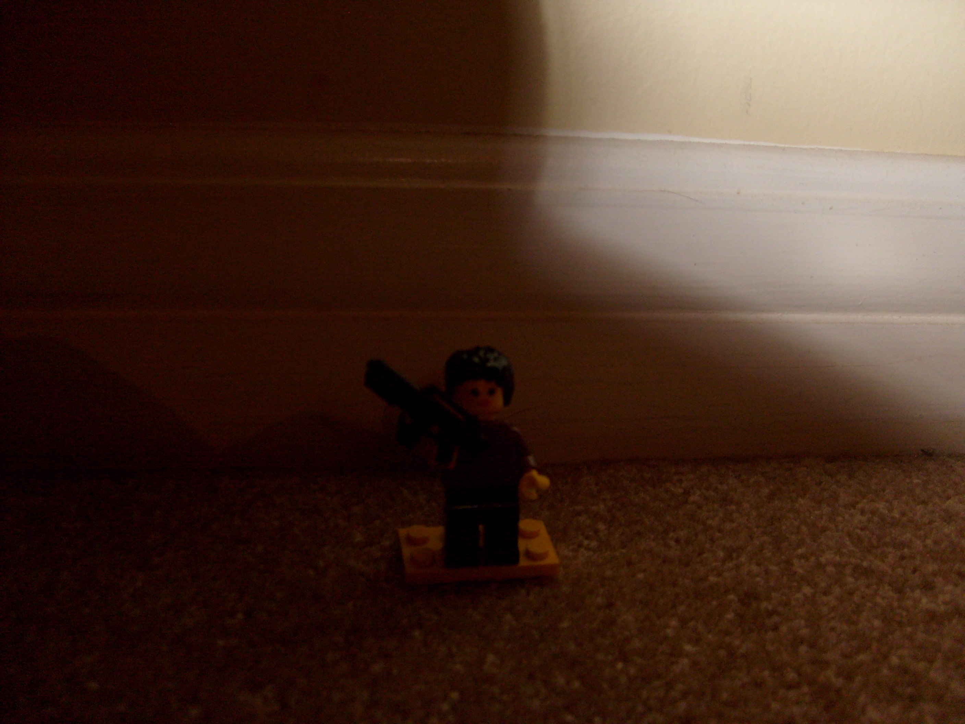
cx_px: 482
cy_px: 362
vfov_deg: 40.7
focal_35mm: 35
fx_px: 976
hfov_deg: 52.6
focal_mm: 5.8
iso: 100
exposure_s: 1/45
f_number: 2.8
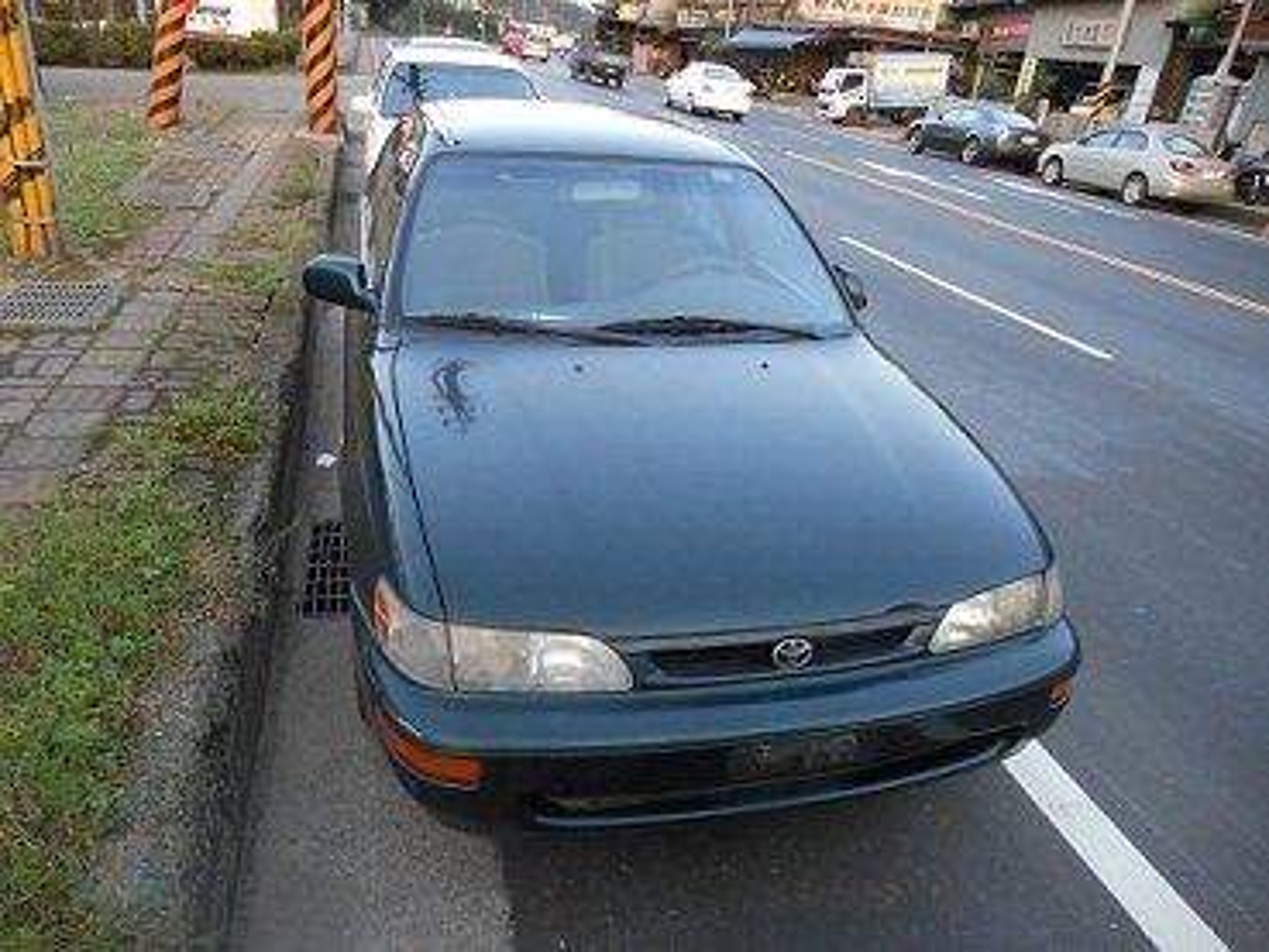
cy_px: 476
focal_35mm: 25
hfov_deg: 69.4
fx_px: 917
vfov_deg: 54.9
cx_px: 634
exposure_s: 1/30
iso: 100
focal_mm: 4.5
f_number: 3.2
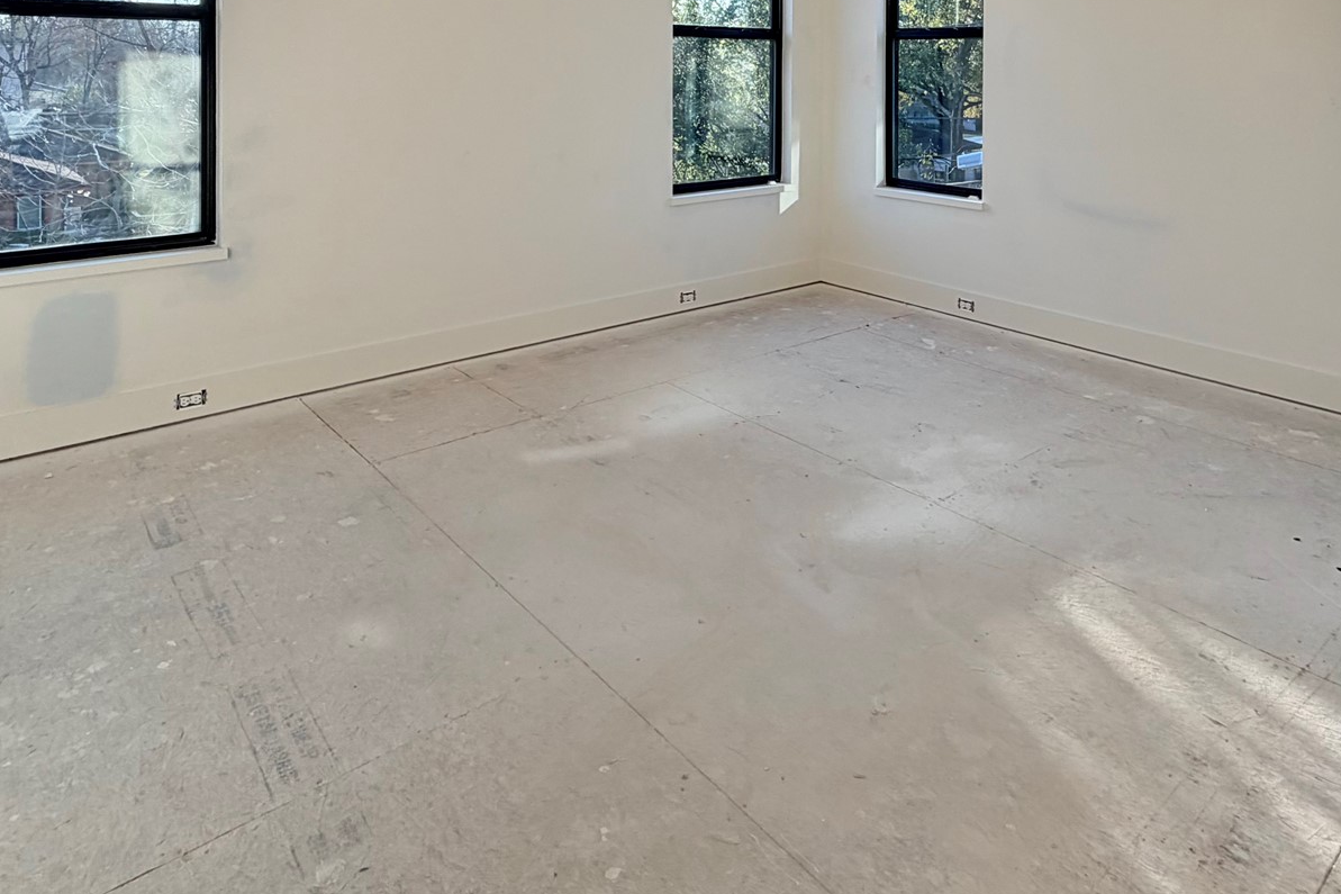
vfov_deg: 45.9
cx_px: 773
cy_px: 73
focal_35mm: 25
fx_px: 931
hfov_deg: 71.1
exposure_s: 1/224
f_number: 2.2
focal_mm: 2.22
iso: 50
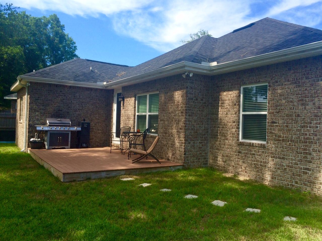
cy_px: 120
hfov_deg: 61.7
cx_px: 161
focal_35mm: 29
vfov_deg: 48.2
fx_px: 270
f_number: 2.2
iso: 32
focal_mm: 4.15
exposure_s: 1/954
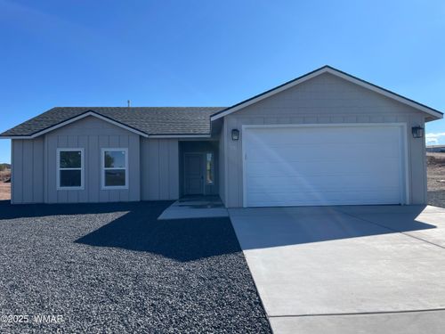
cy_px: 167
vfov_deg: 53.1
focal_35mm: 26
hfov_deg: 67.3
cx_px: 222
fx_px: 334
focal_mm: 4.2
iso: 32
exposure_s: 1/4132
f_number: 1.6
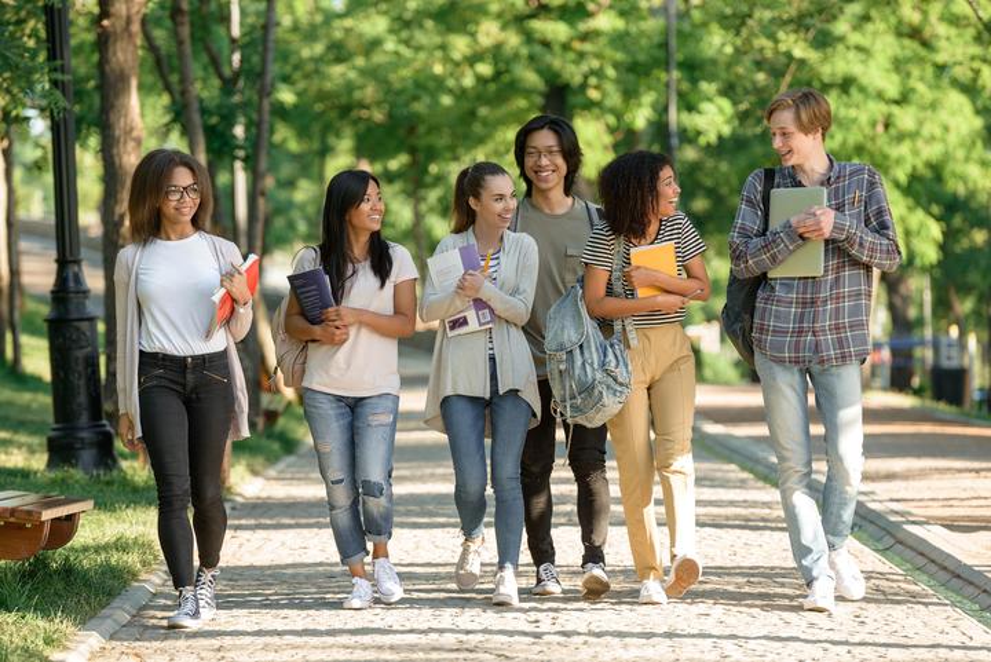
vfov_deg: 7.4
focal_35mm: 185
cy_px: 331
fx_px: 5096
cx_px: 496
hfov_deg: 11.1
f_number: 4
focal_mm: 185
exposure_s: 1/250
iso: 400
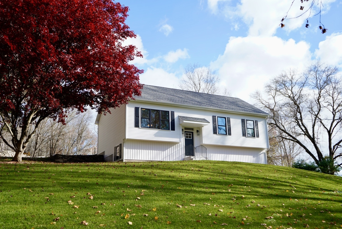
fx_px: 323
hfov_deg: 55.8
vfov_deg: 38.9
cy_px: 114
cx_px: 171
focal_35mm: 34
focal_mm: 34
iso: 160
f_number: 4
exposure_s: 1/640
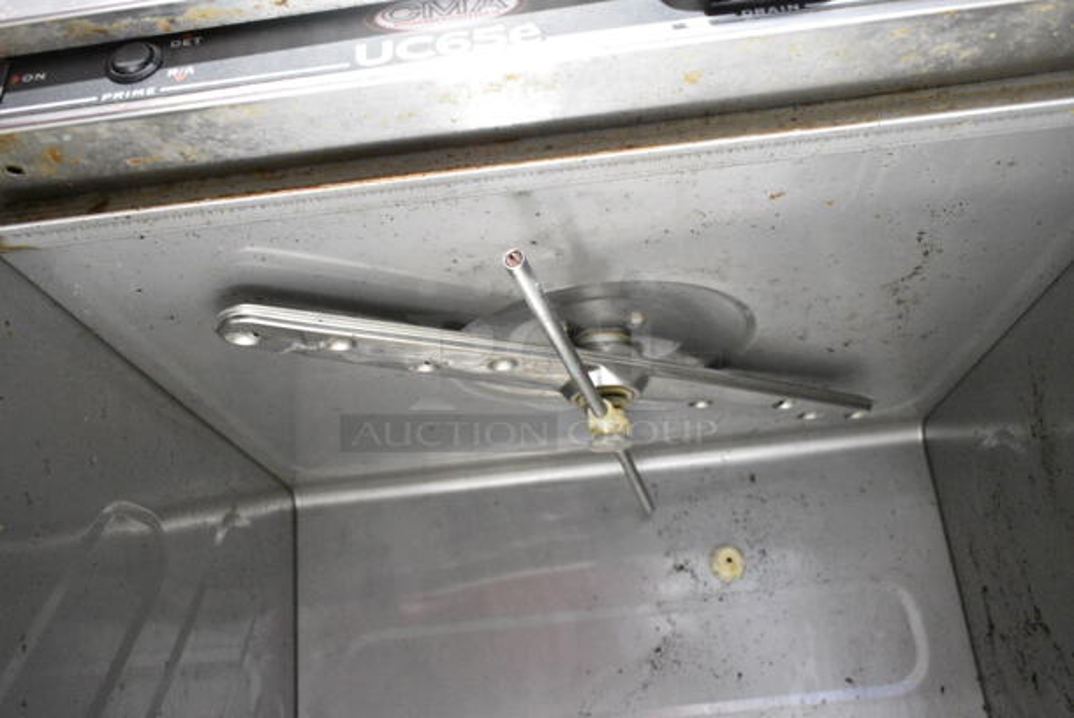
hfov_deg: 57.2
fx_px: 985
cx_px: 537
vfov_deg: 40.1
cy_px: 359
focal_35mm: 33
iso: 6400
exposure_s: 1/60
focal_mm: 22
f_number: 5
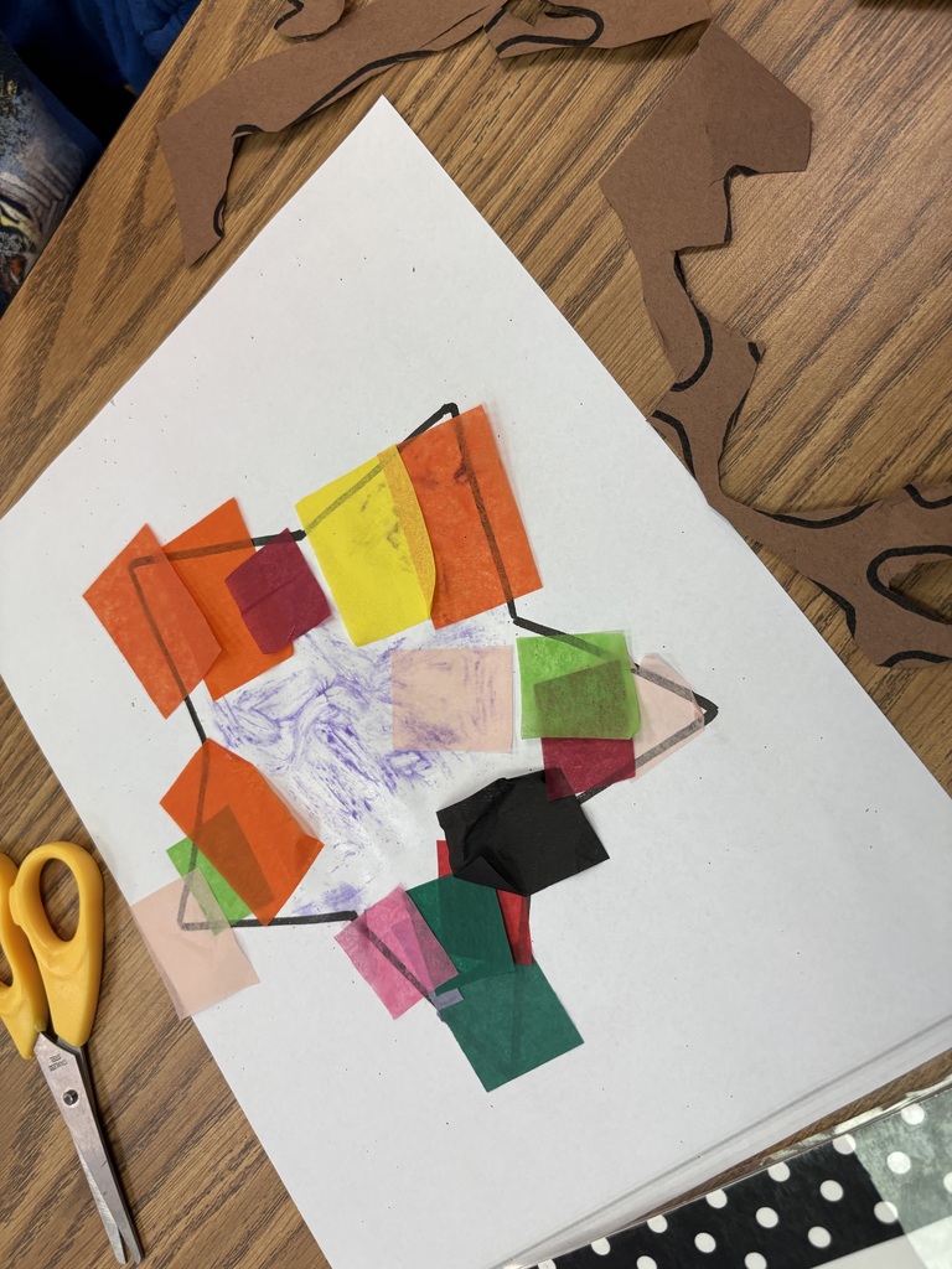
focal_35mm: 26
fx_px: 953
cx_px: 476
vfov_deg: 67.3
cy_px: 634
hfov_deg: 53.1
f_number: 1.6
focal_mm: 5.96
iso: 125
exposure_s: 1/60
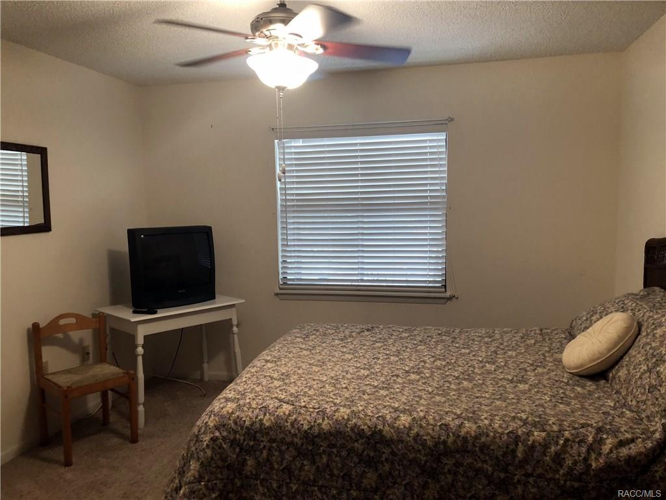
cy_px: 250
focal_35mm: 28
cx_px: 333
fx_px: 539
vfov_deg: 49.7
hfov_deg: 63.4
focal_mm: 3.99
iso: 40
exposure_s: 1/15
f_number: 1.8
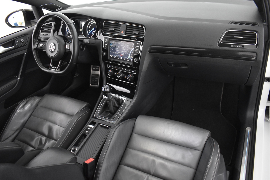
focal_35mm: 27
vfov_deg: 47.9
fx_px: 202
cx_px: 135
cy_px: 90
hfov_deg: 67.4
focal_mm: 18
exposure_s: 1/30
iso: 3200
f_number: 3.5
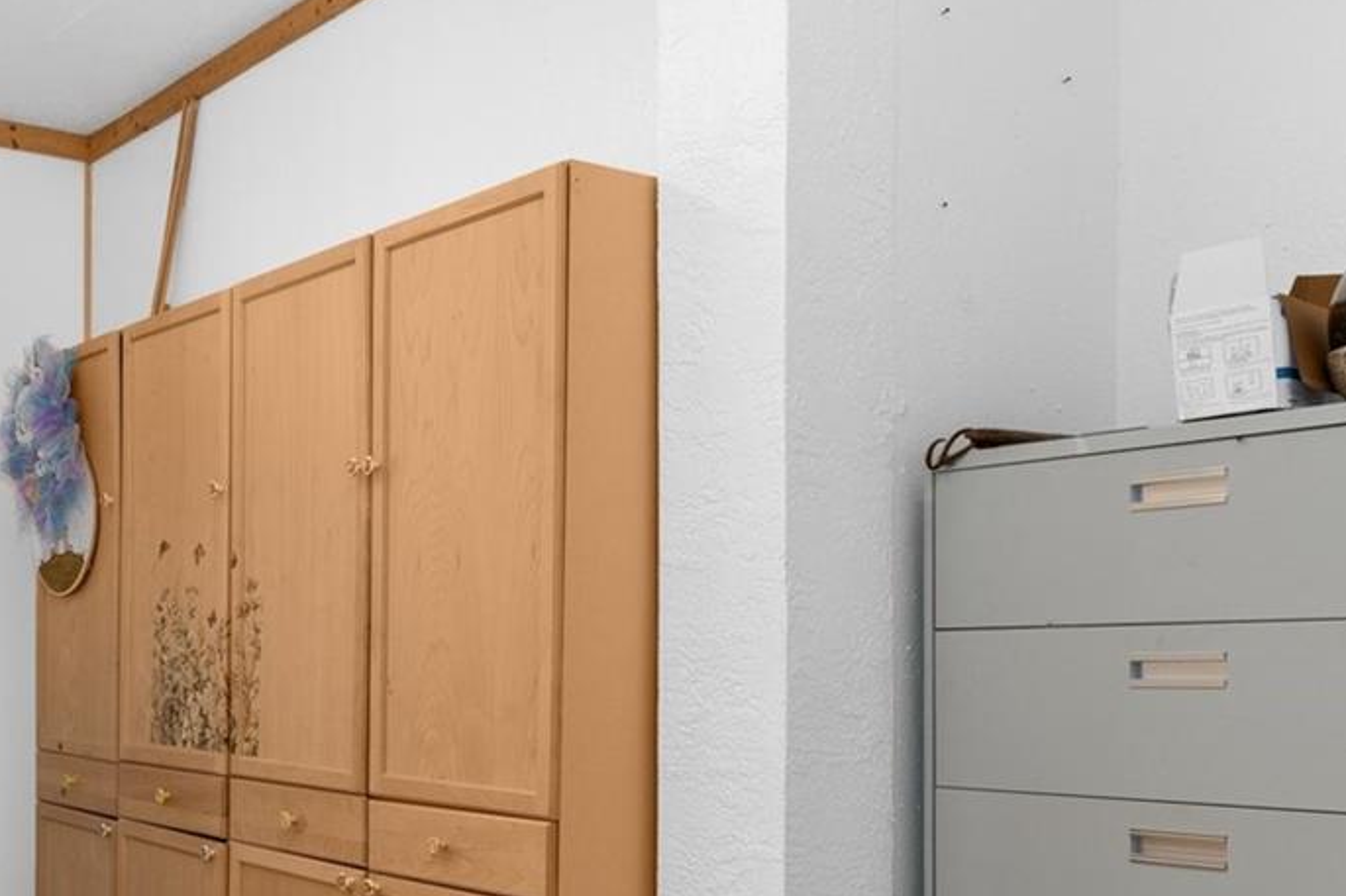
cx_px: 198
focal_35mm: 42
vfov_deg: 31.0
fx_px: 1570
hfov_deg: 43.4
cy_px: 722
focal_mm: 12
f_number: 8
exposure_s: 1/15
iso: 320
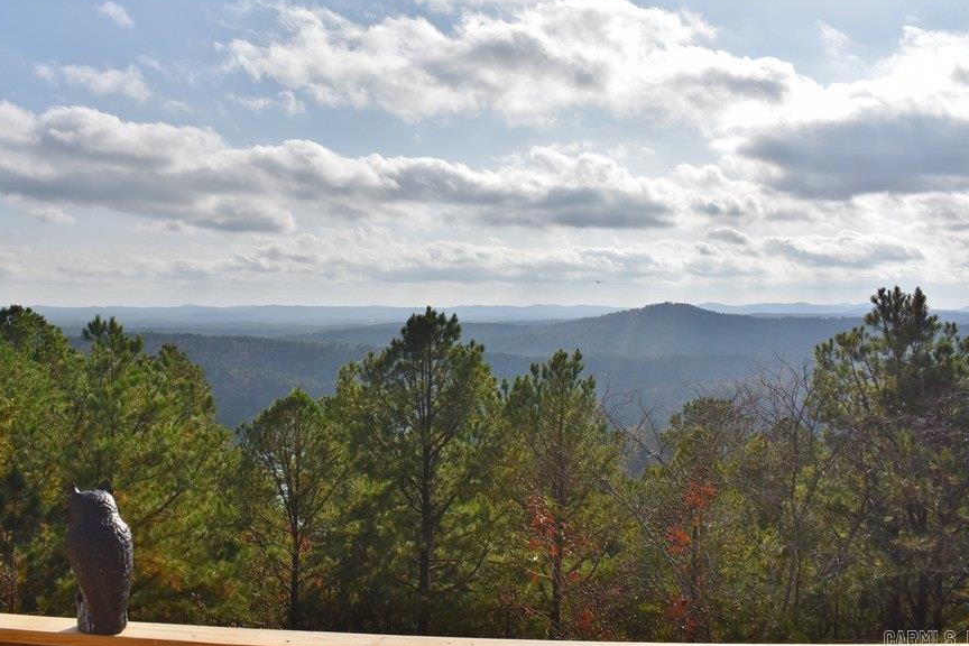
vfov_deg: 41.0
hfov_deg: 58.5
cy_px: 269
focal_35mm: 32
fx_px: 861
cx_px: 422
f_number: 8
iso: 280
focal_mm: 18
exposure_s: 1/2000
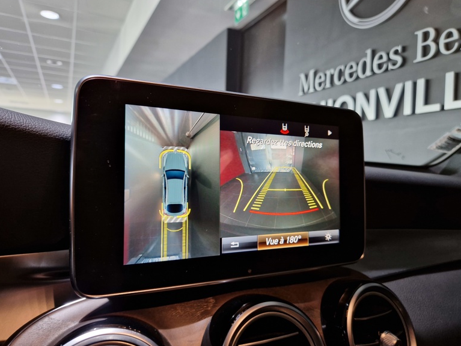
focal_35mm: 24
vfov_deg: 56.8
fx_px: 320
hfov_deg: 71.6
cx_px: 228
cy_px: 171
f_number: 1.8
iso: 200
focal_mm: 5.4
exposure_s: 1/50
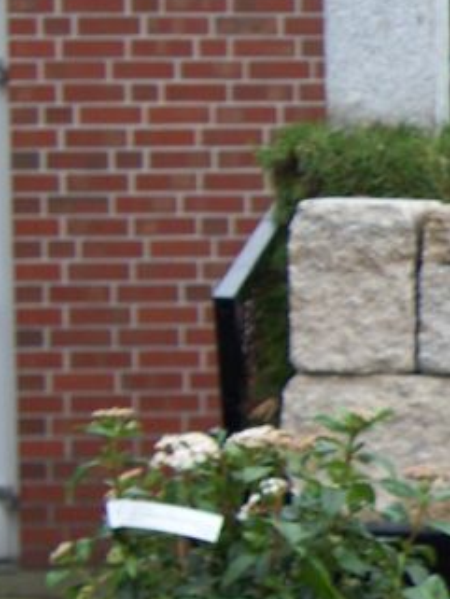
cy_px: 461
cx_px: 1085
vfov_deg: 7.4
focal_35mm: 266
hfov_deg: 5.4
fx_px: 4608
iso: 64
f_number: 3.1
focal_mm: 12.89
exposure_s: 1/100
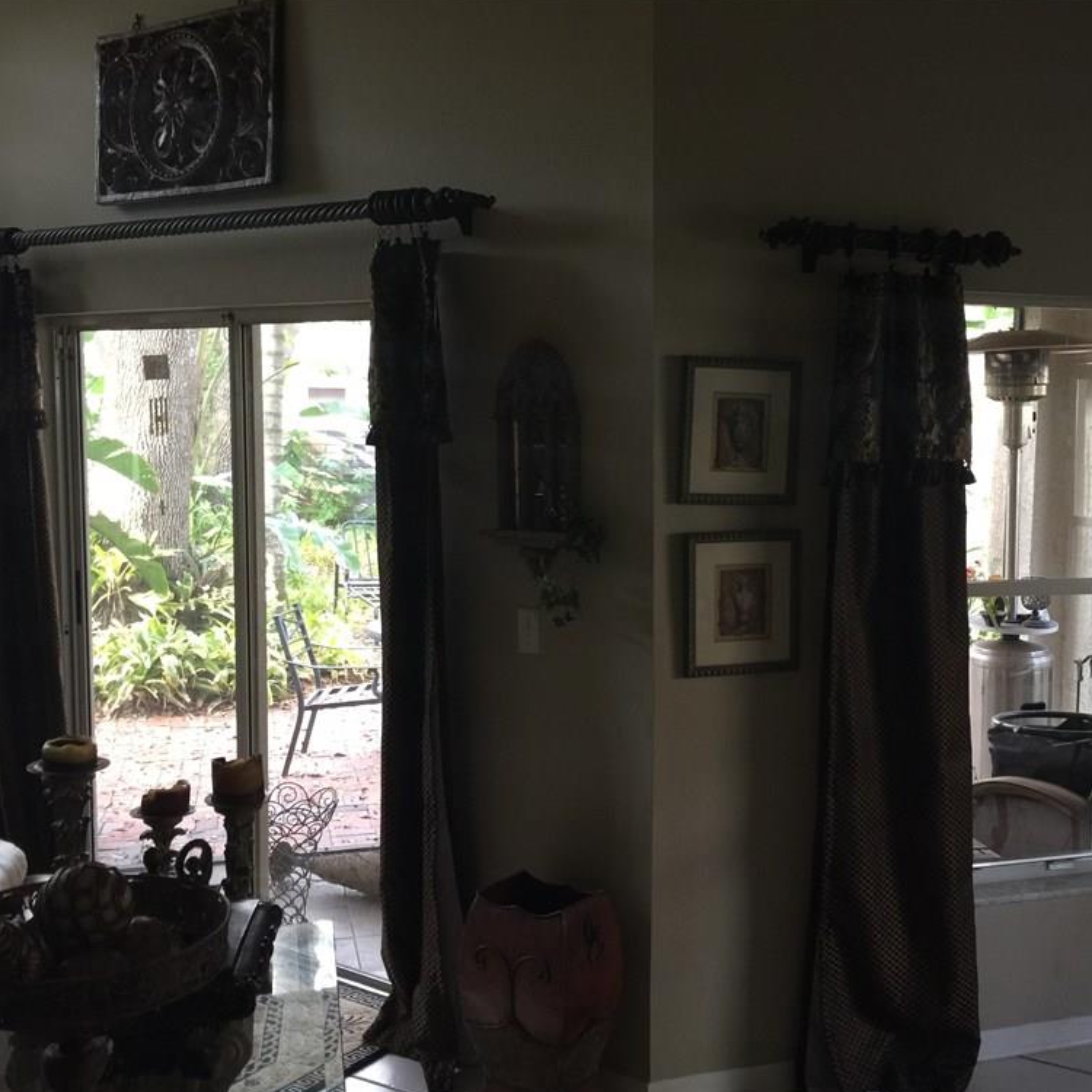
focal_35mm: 35
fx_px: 1249
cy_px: 552
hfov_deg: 46.9
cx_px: 674
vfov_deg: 47.2
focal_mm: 4.15
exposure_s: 1/15
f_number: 2.2
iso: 80
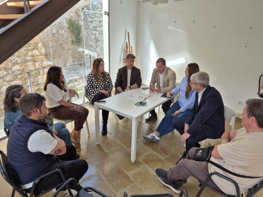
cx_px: 132
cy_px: 98
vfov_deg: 58.9
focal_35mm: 23
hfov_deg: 73.9
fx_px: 175
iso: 50
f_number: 1.8
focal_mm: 5.4
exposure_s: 1/180
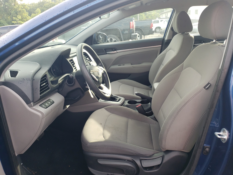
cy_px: 88
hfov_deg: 67.3
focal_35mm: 26
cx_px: 116
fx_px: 175
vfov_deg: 53.1
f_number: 1.5
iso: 50
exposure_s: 1/192
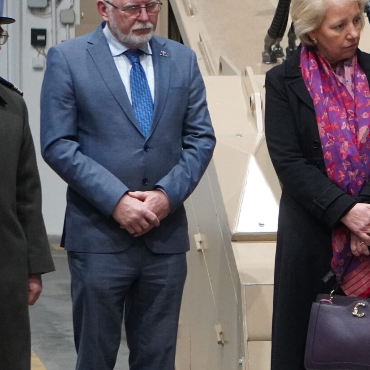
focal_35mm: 217
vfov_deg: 8.1
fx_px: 2628
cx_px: 553
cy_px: 200
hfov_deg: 7.9
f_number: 4.5
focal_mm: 55
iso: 4000
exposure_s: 1/100
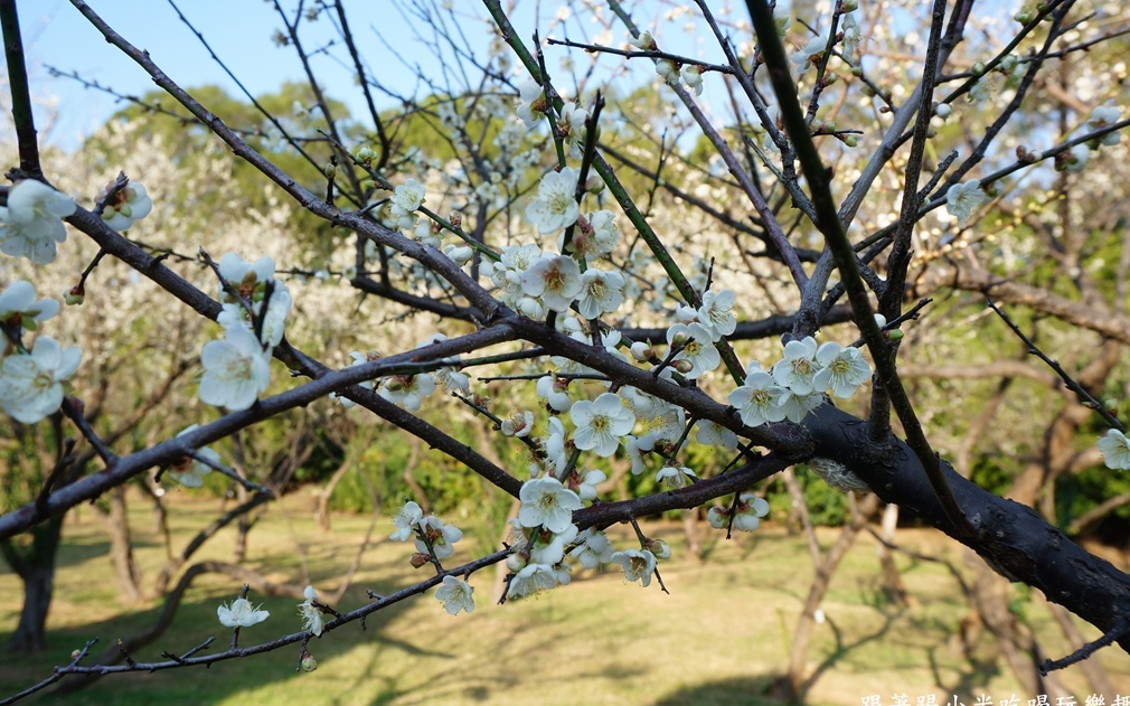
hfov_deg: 58.9
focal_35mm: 33
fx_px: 1001
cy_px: 345
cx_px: 572
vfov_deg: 38.8
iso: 100
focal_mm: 21
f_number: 8
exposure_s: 1/80
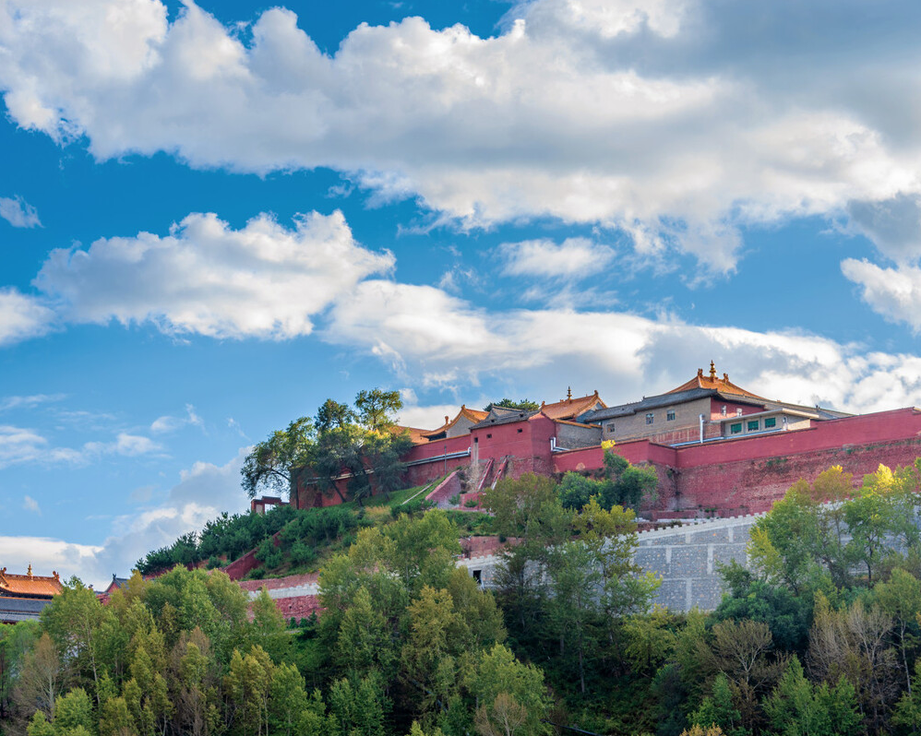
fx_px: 2616
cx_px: 405
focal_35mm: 96
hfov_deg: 20.0
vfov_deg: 16.0
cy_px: 368
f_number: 8
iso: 100
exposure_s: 1/80
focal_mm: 85
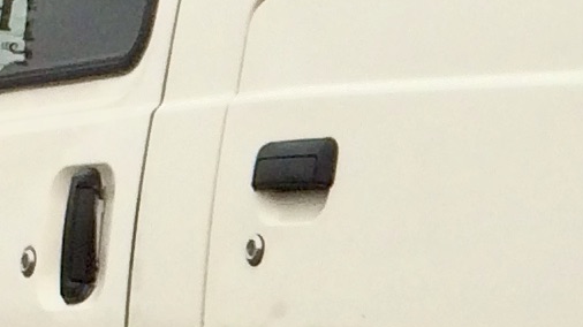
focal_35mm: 204
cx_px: 848
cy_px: 442
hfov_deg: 10.3
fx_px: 3152
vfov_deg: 5.9
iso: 32
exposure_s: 1/1786
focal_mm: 4.15
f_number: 2.2
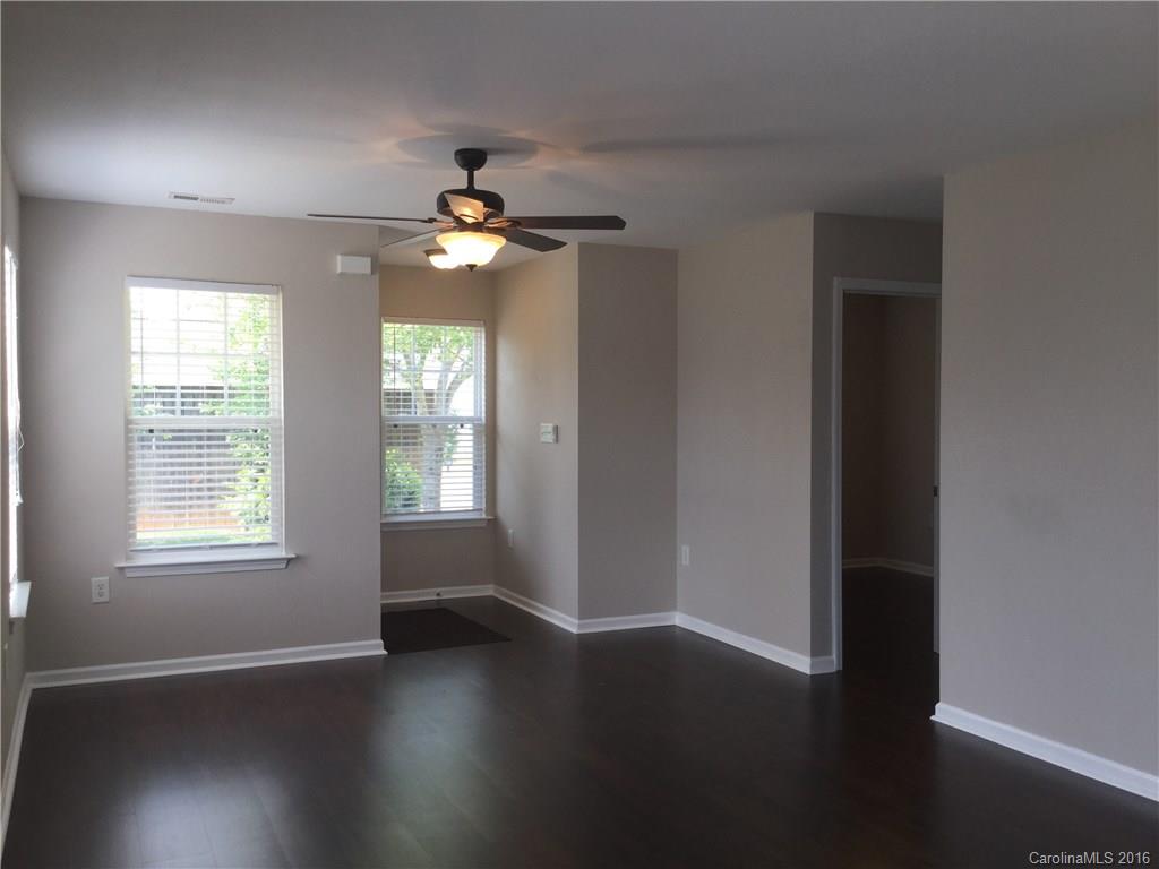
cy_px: 434
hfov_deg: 58.4
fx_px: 1038
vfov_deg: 45.4
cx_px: 580
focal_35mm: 31
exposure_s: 1/60
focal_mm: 3.3
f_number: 2.4
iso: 25
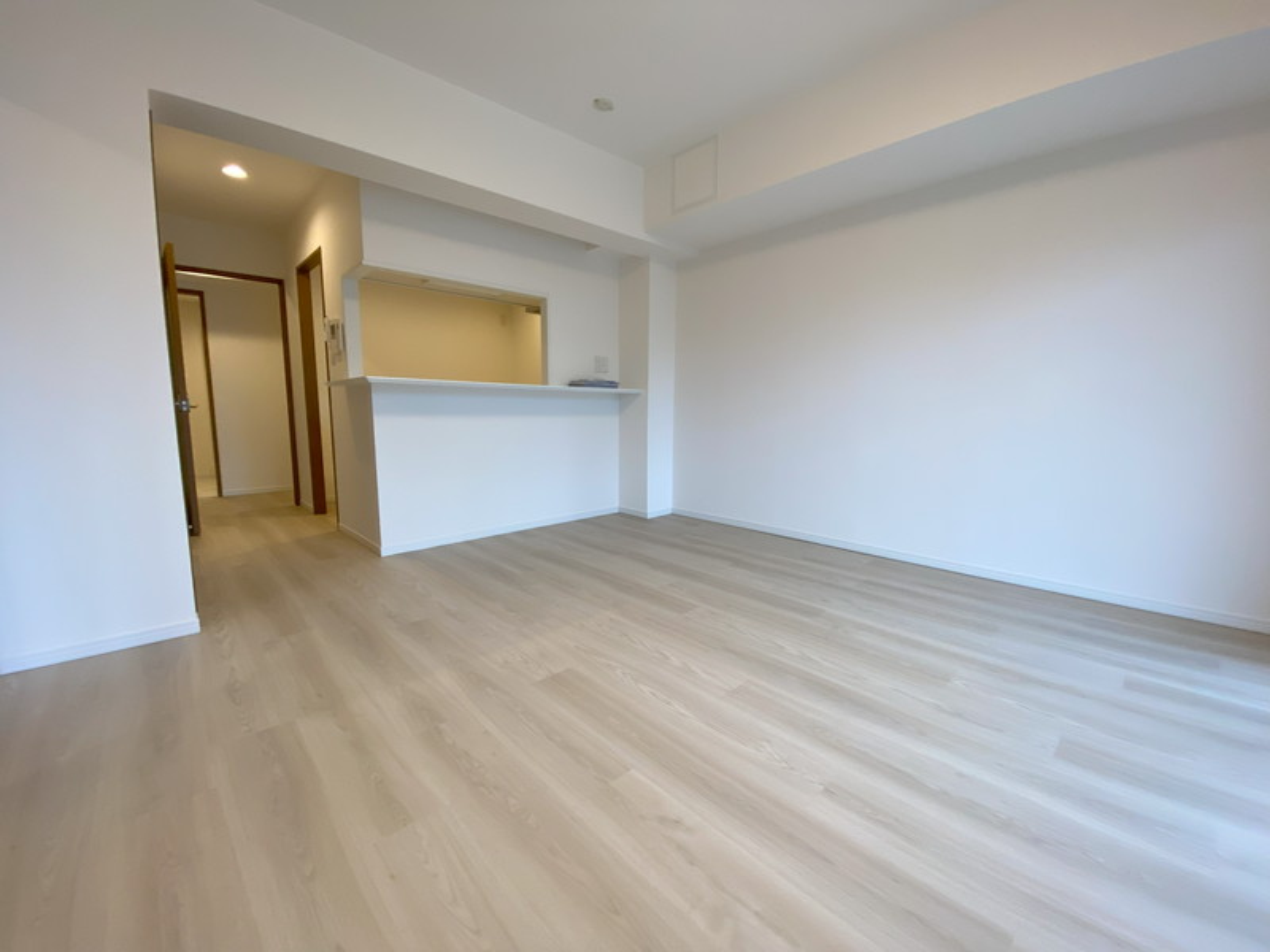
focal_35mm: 13
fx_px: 477
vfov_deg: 89.9
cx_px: 635
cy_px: 476
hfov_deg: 106.2
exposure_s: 1/100
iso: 160
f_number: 2.4
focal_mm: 1.54
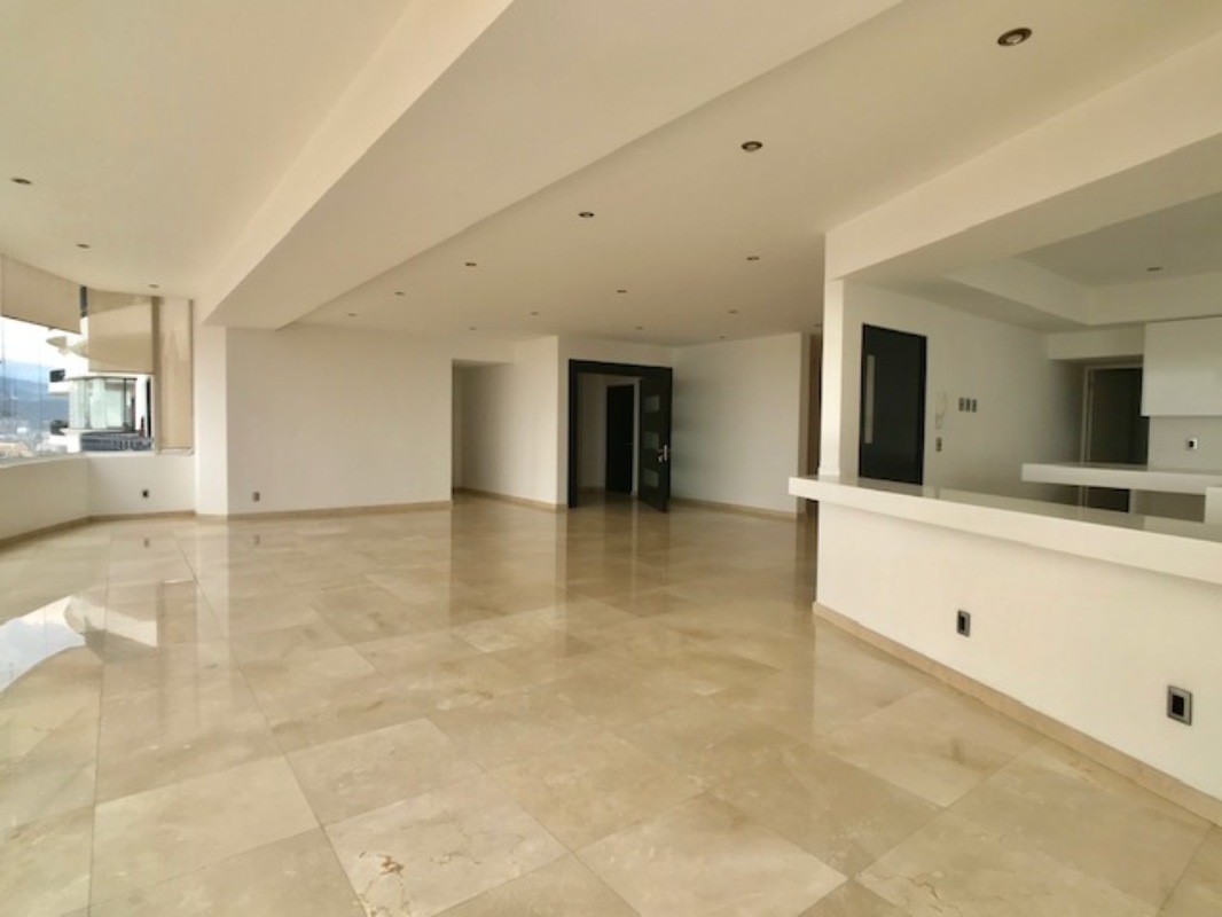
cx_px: 611
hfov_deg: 63.4
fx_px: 989
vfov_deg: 49.8
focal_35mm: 28
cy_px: 458
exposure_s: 1/720
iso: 20
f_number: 1.8
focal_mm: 3.99
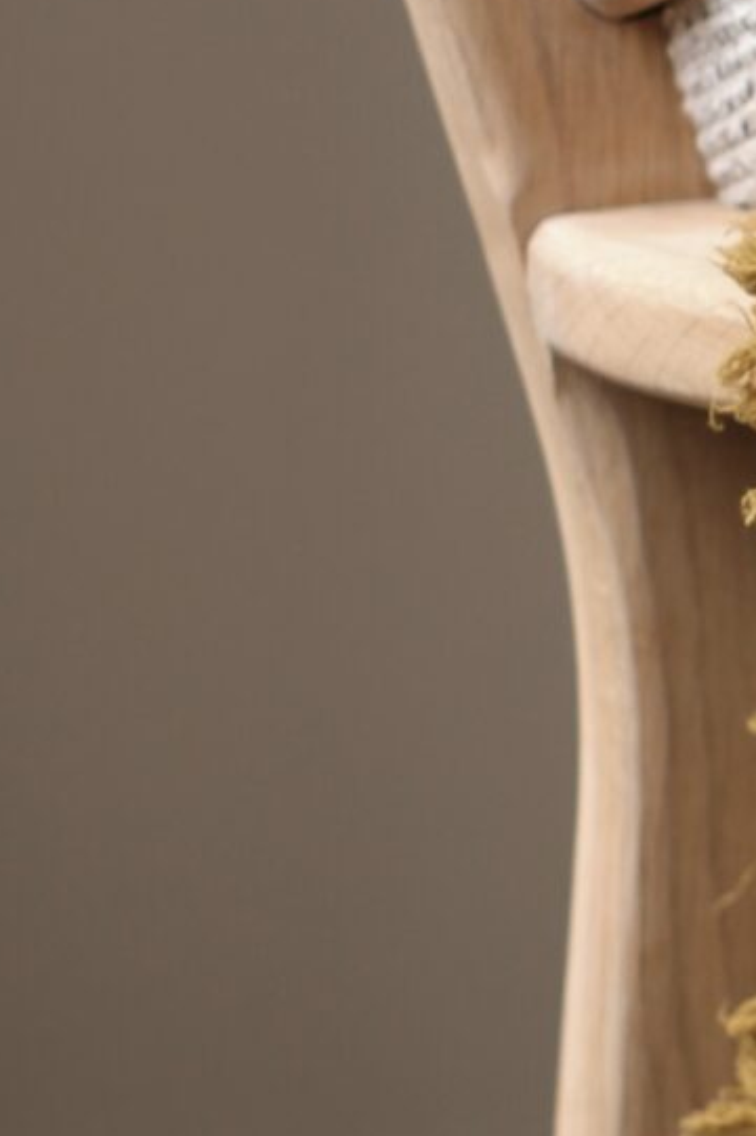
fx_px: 7916
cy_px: 271
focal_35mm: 251
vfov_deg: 8.2
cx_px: 1759
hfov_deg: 5.3
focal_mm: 35
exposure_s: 1/52
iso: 250
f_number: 2.8
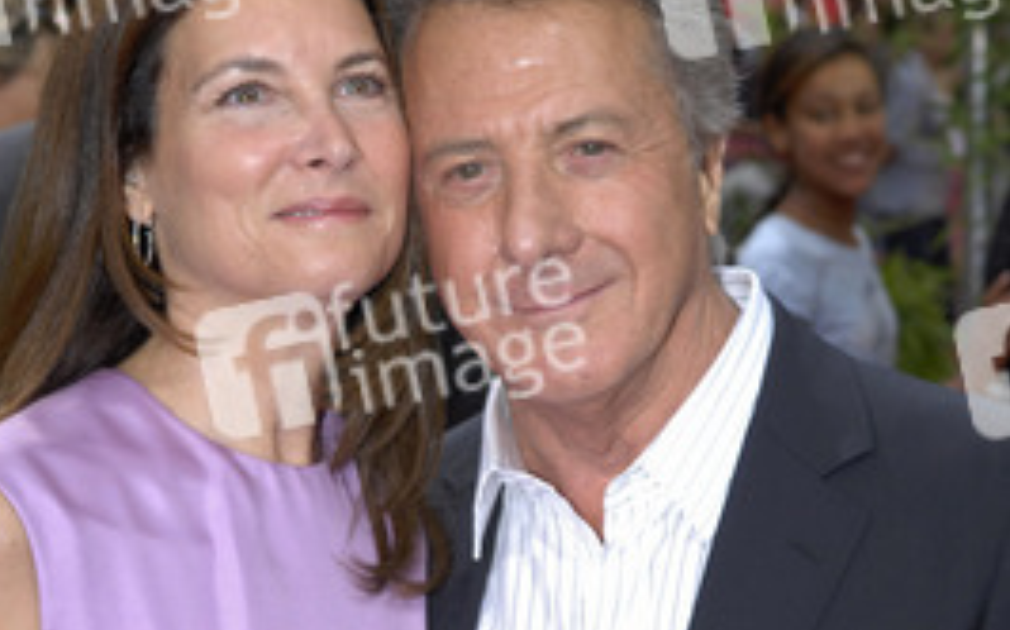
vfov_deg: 10.3
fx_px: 3488
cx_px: 505
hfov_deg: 16.5
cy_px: 539
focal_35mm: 127
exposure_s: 1/125
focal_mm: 55
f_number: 6.3
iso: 500
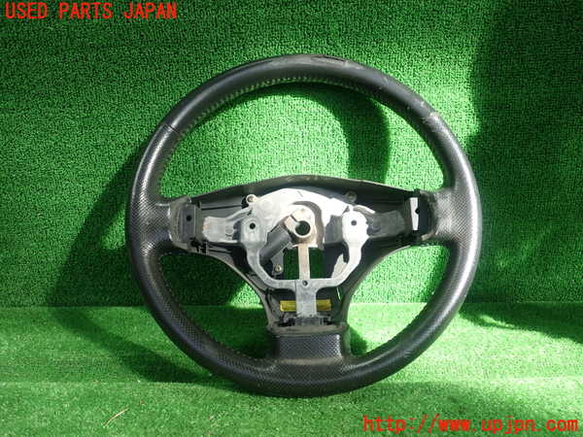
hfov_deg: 60.0
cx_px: 292
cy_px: 218
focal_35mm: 30
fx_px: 505
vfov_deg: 46.8
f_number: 2.3
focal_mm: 5.5
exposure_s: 1/125
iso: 100
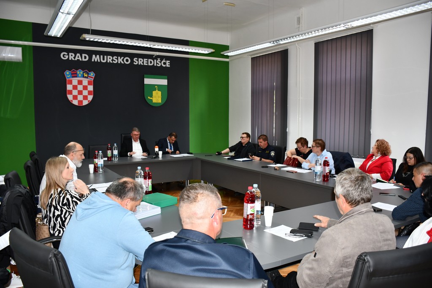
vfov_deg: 47.9
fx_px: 324
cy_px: 144
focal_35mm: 27
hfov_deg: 67.4
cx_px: 216
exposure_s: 1/100
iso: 400
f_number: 3.5
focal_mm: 18
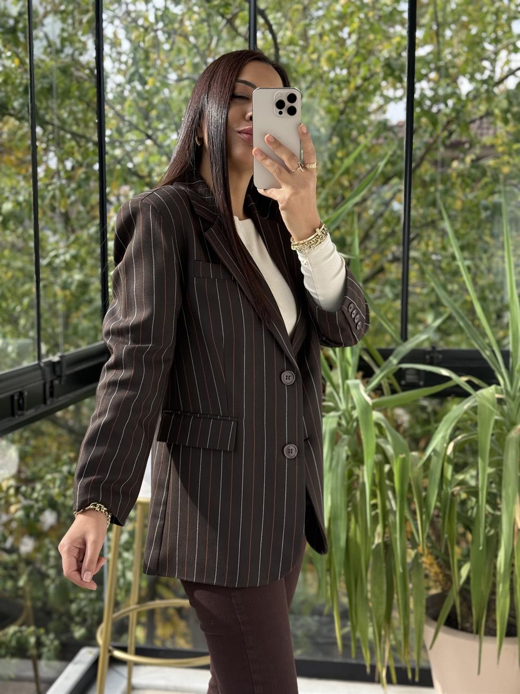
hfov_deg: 30.3
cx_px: 260
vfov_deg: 39.7
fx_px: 961
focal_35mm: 48
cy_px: 347
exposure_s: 1/263
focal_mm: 6.76
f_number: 1.78
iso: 64
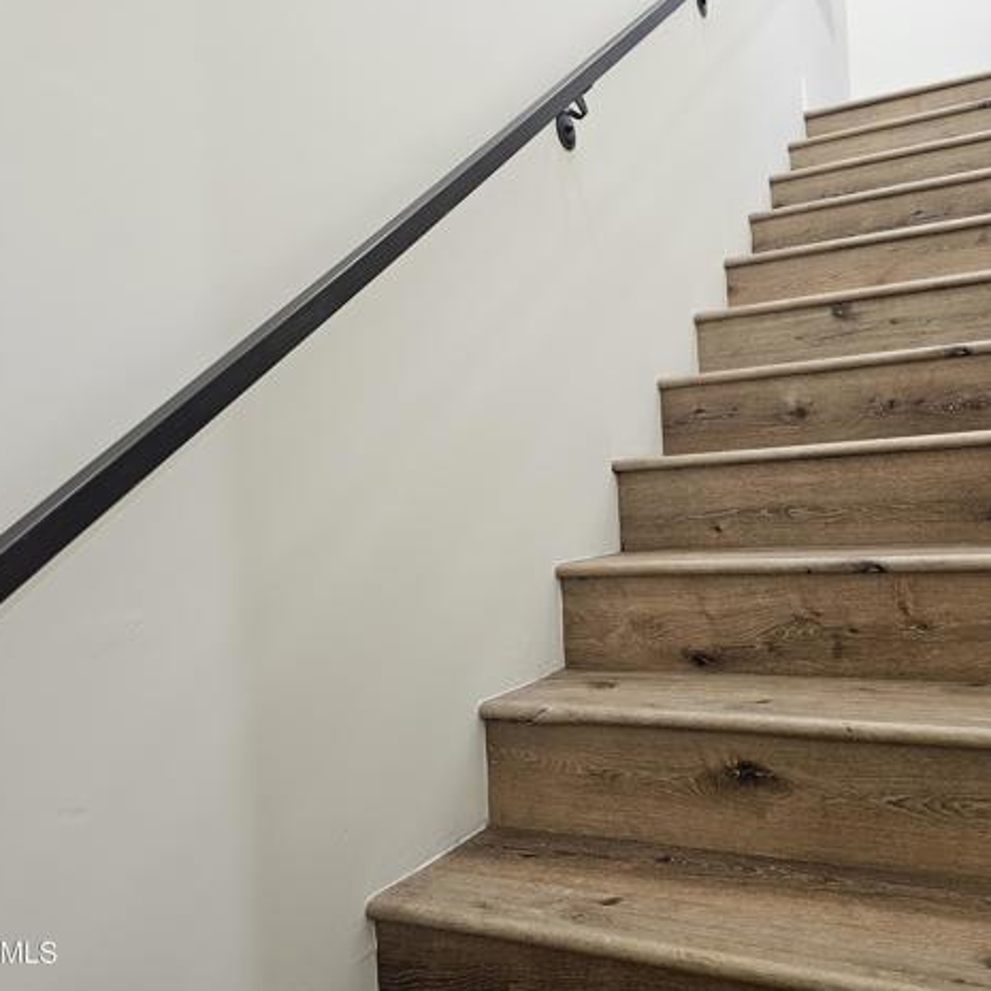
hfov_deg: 56.4
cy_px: 488
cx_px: 637
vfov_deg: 57.3
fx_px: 907
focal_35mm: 28
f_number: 1.7
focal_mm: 6.3
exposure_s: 1/120
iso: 640
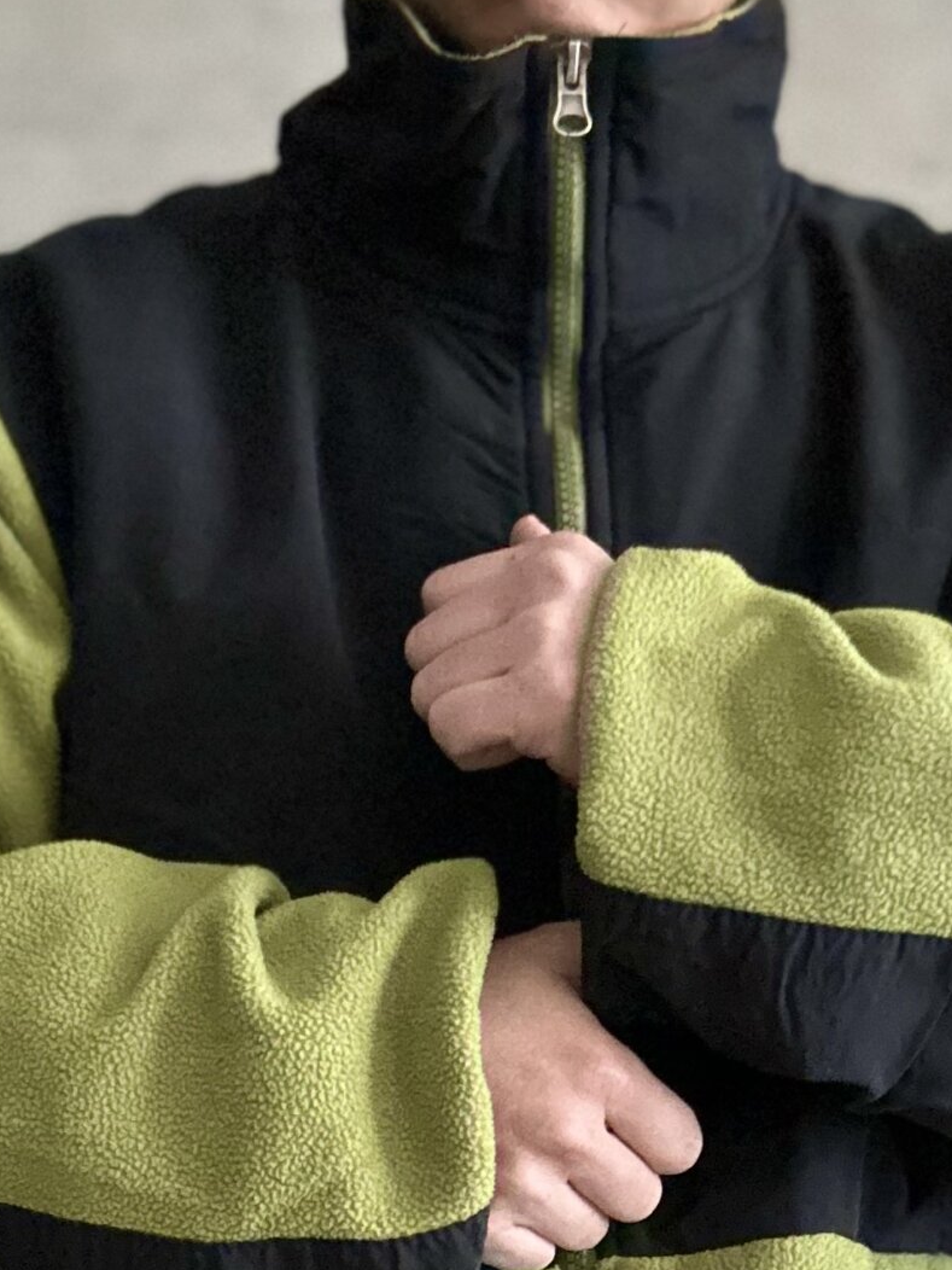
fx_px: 2677
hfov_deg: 20.2
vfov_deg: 24.9
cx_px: 436
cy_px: 1379
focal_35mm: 73
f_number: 1.9
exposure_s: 1/22
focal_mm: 2.69
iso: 640
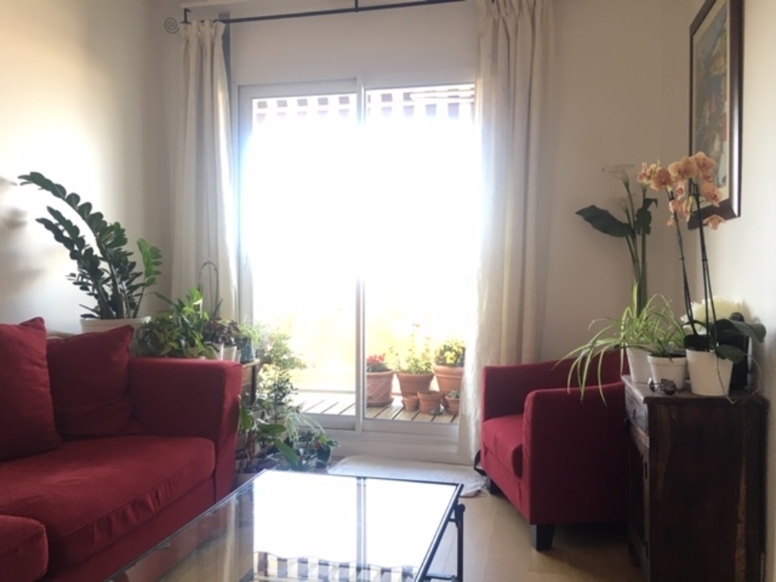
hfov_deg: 61.7
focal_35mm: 29
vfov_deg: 48.2
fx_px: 650
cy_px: 291
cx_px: 388
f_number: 2.2
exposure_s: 1/33
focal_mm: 4.15
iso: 50
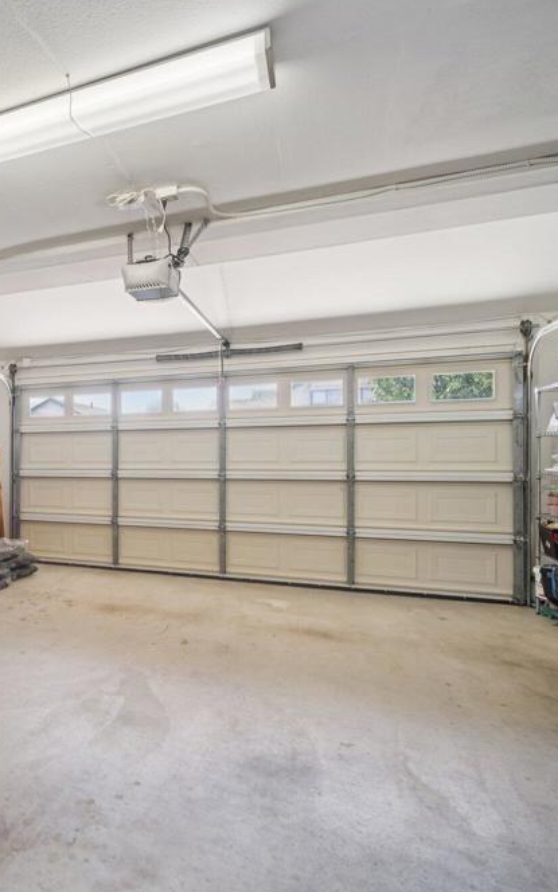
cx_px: 50
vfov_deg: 79.7
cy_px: 445
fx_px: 535
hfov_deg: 48.8
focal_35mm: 22
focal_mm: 9
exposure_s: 1/9
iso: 250
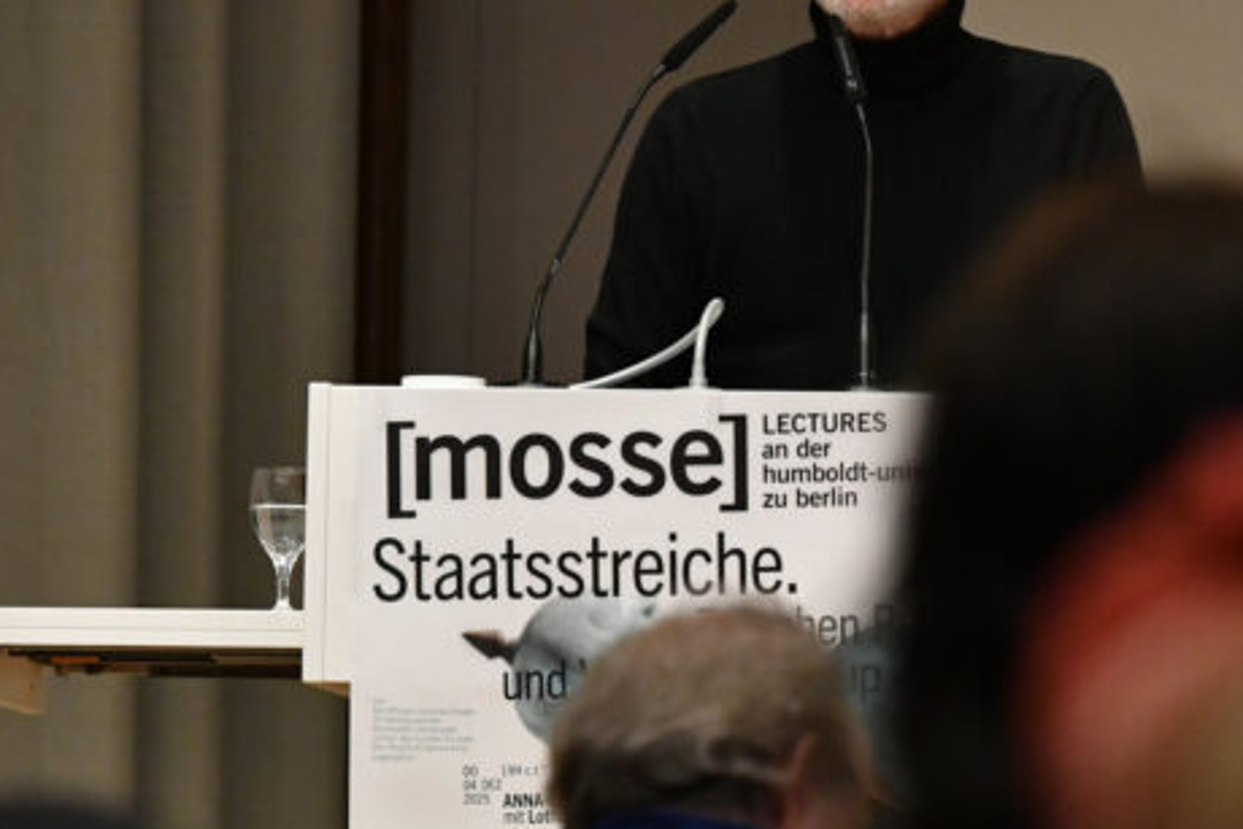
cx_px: 851
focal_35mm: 451
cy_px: -7
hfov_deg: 4.6
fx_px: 15580
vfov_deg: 3.0
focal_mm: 135
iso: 3200
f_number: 4
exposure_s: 1/320
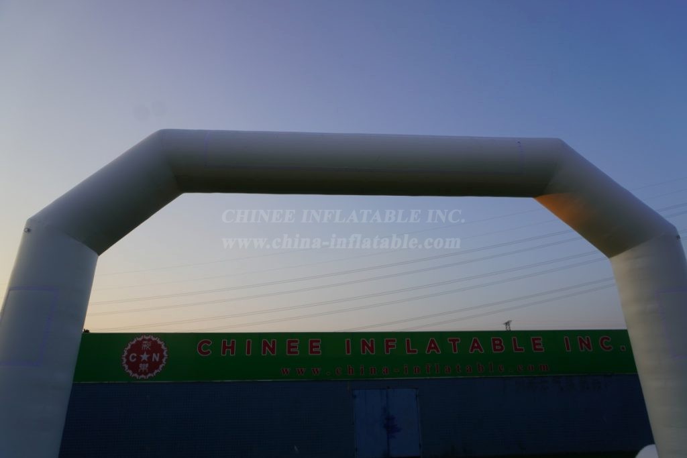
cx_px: 344
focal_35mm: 24
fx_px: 458
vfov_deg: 53.1
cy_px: 229
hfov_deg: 73.7
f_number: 8
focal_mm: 16
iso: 100
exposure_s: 1/125
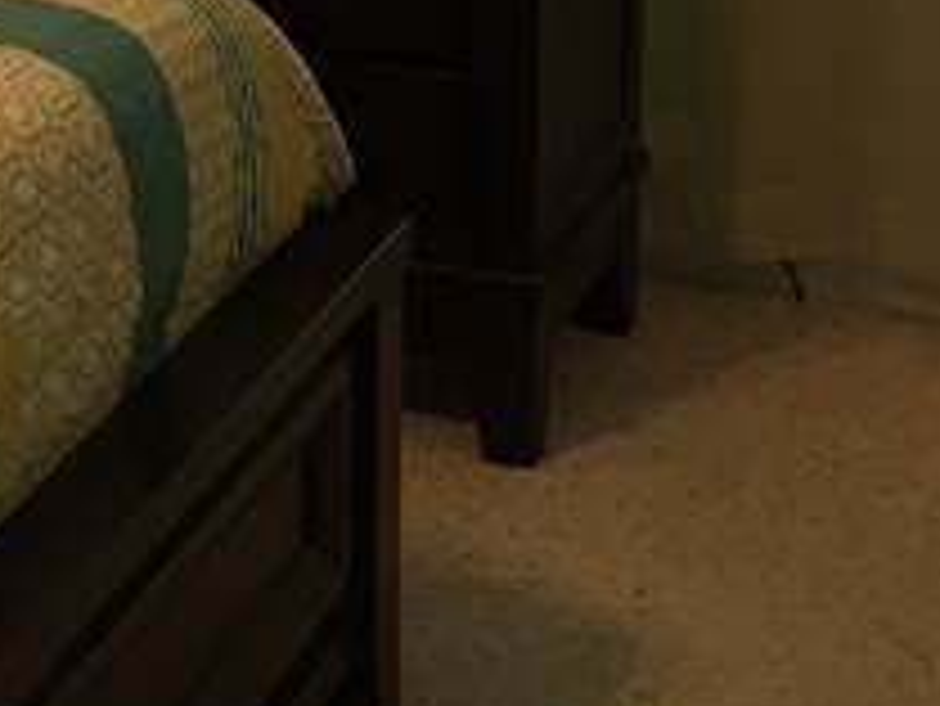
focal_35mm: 142
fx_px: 3858
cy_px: -742
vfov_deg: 9.7
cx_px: 40
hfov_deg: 13.7
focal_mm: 4.15
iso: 32
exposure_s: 1/30
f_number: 2.2
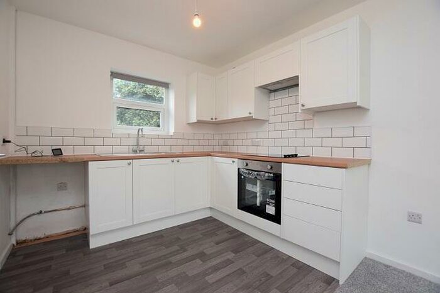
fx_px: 183
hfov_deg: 100.4
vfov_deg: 77.3
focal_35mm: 15
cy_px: 146
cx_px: 220
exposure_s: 1/100
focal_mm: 10
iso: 800
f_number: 5
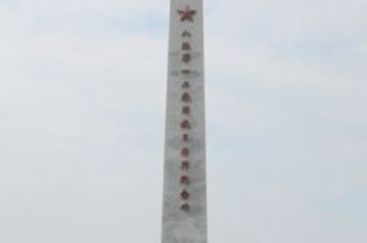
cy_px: 229
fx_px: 671
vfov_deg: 20.0
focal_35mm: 66
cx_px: 217
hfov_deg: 30.5
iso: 1000
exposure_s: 1/1000
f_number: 16
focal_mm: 18
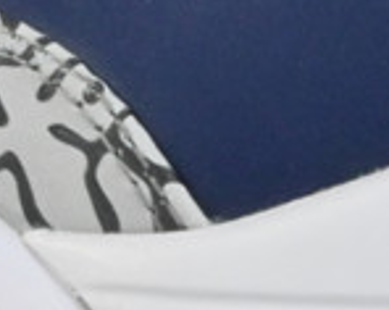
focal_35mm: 458
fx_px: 5266
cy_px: -342
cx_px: 660
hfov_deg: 4.2
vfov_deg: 3.3
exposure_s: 1/10
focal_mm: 40
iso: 1600
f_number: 36
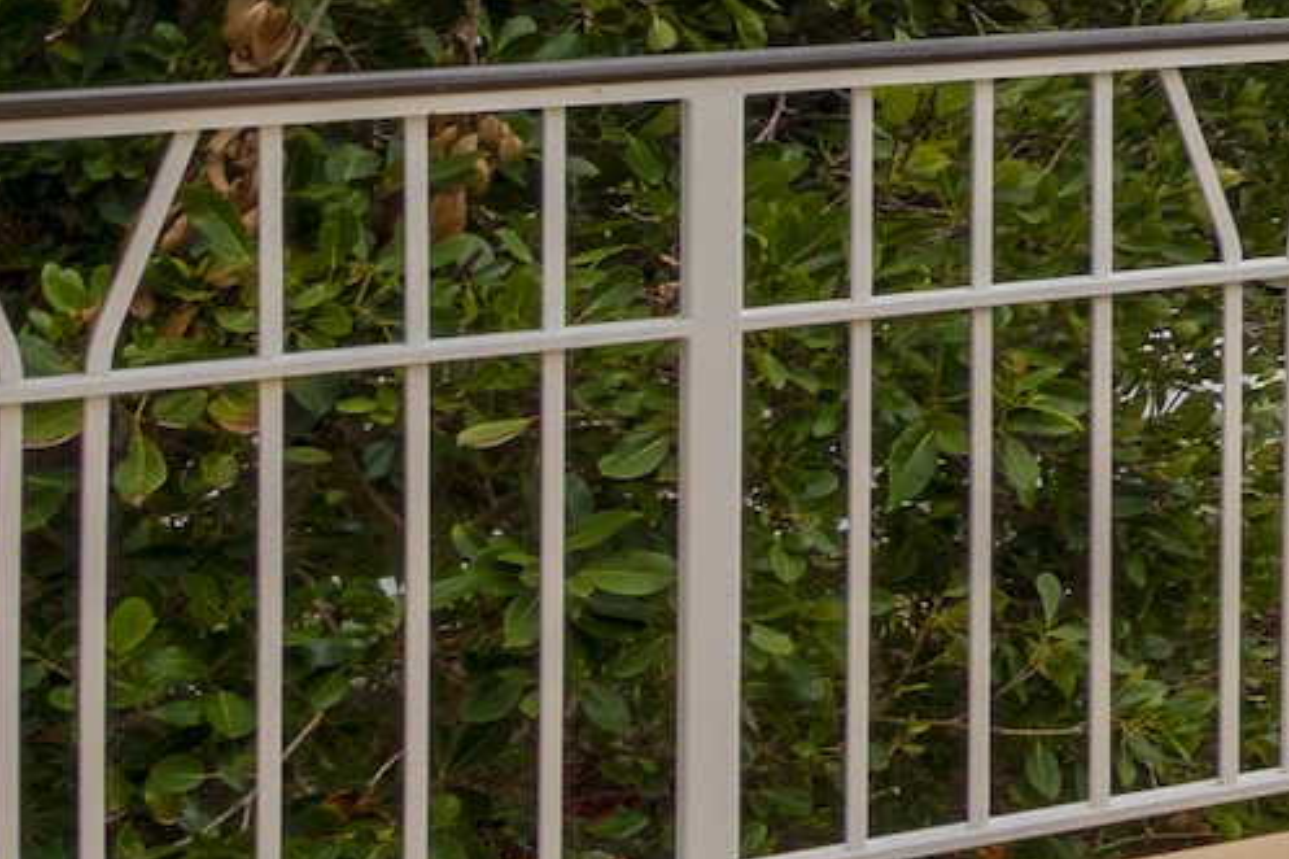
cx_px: 4025
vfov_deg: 11.4
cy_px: -400
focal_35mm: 116
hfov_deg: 10.7
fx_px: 4152
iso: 100
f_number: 8
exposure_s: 1/400
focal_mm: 16
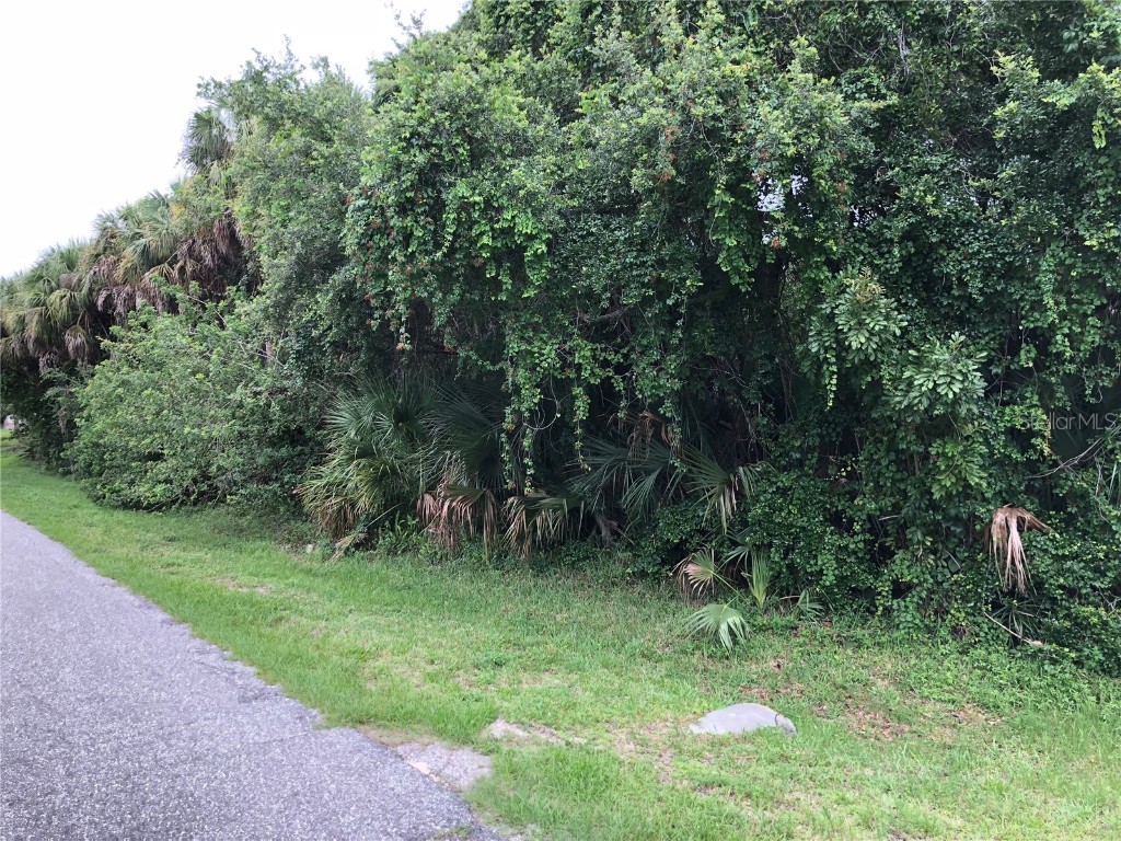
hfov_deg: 63.4
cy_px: 420
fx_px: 907
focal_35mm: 28
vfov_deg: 49.7
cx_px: 560
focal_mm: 4
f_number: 1.8
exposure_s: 1/120
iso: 25
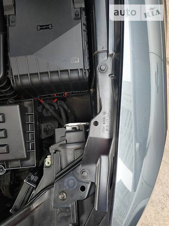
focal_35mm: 24
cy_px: 113
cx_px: 84
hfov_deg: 56.8
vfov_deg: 71.6
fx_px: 156
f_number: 1.9
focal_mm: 3.9
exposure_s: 1/100
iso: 160
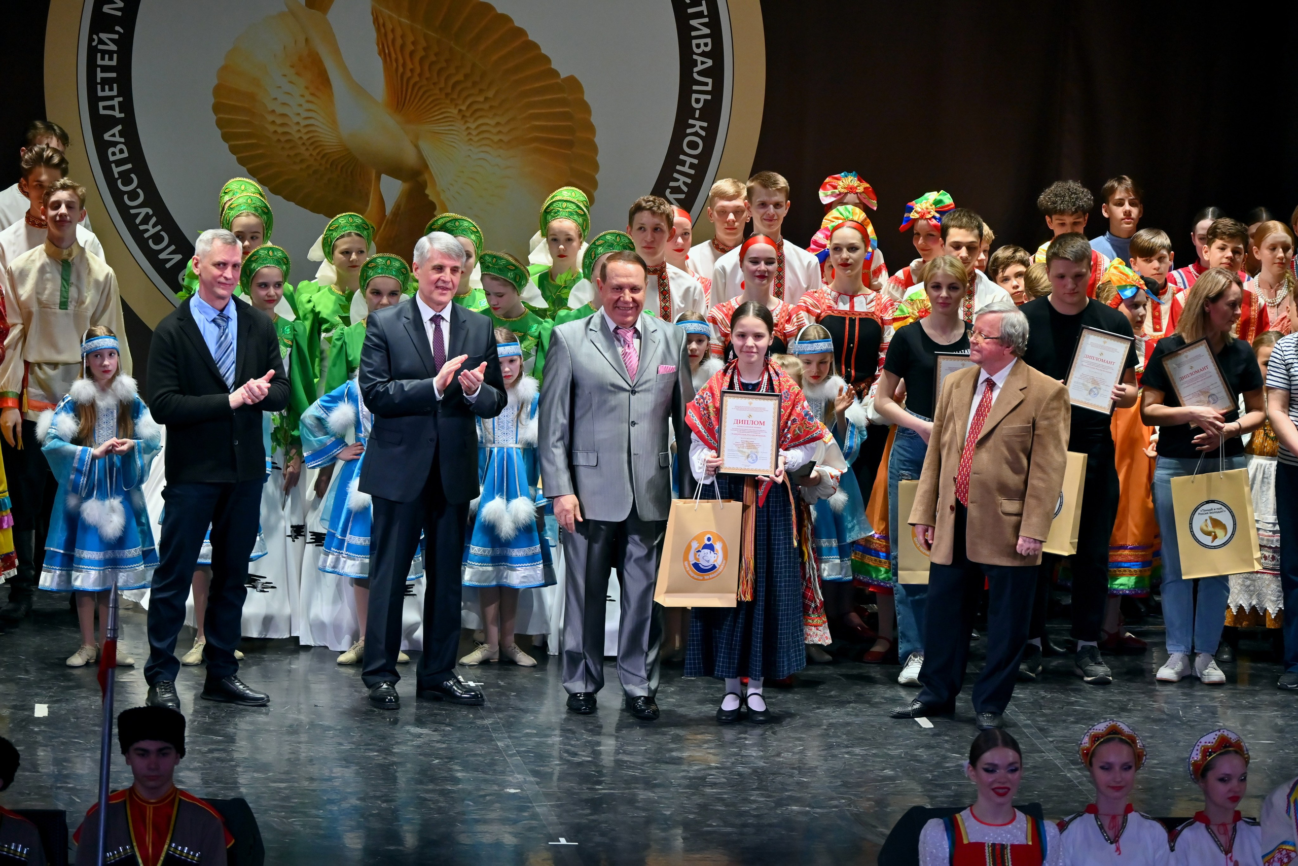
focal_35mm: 165
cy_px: 433
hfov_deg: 12.5
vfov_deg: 8.3
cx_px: 649
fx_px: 5949
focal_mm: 110
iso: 800
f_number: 5.6
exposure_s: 1/180
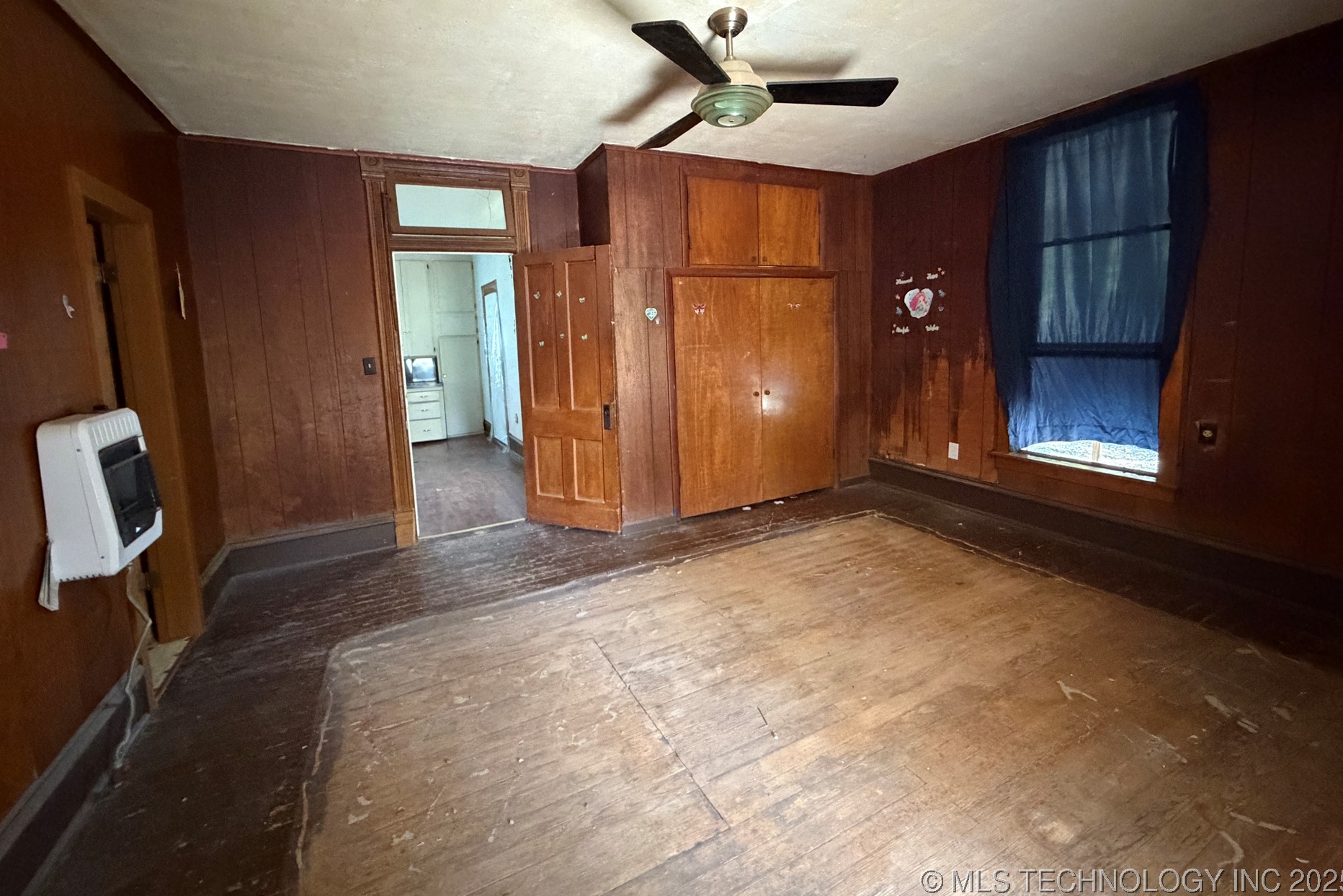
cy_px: 392
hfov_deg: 100.4
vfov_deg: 77.0
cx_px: 671
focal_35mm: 15
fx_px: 560
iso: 1250
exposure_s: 1/40
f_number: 2.2
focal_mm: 2.22
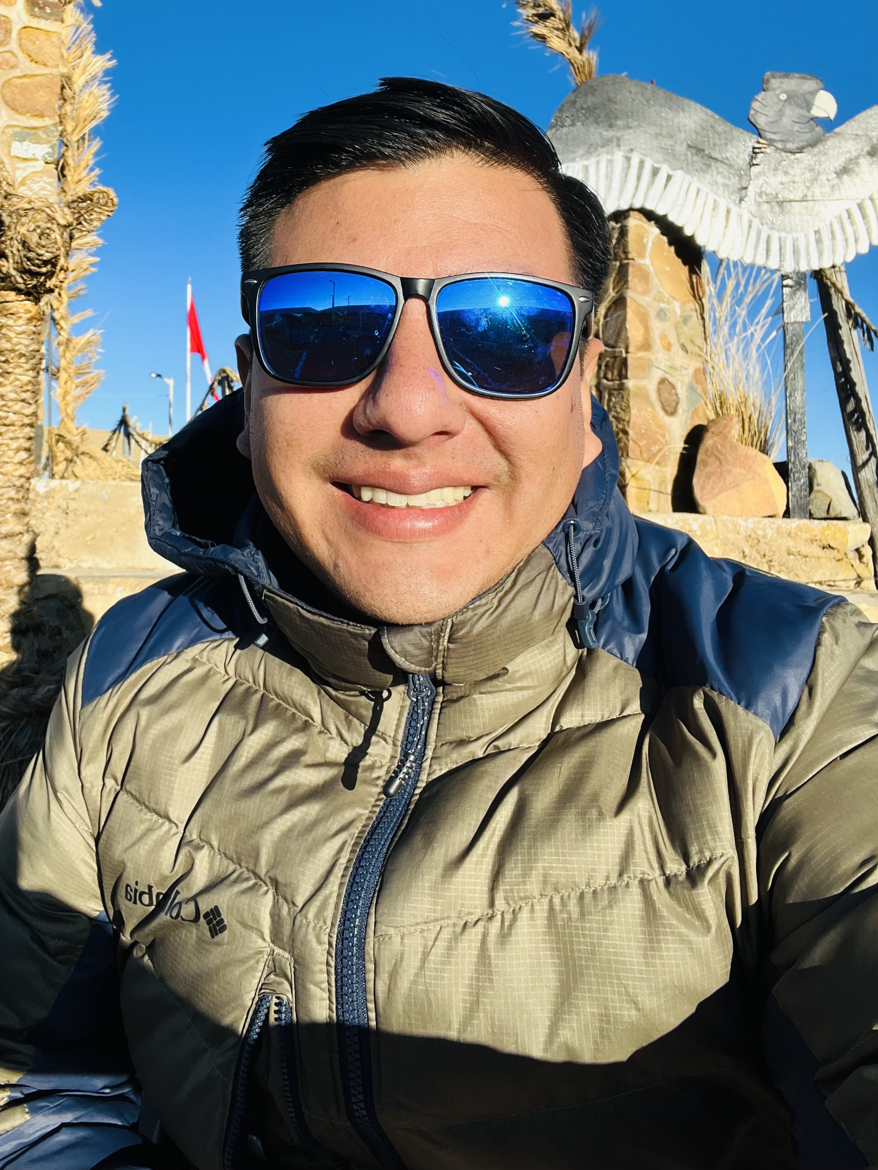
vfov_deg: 73.9
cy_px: 585
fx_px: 778
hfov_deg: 58.9
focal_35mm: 23
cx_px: 439
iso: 32
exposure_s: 1/628
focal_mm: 2.71
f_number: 2.2
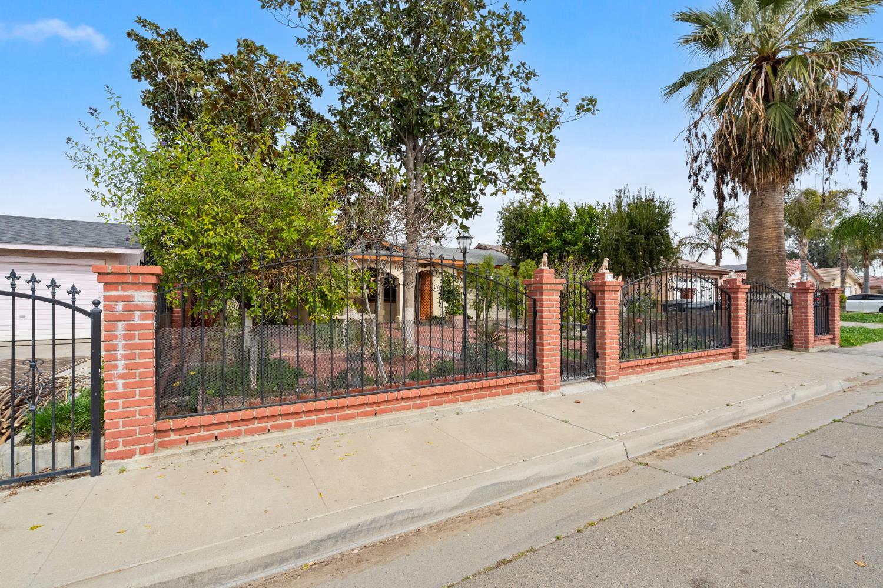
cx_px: 442
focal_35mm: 16
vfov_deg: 73.7
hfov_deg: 96.7
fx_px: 392
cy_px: 294
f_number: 10
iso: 2500
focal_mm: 16
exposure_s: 1/2500
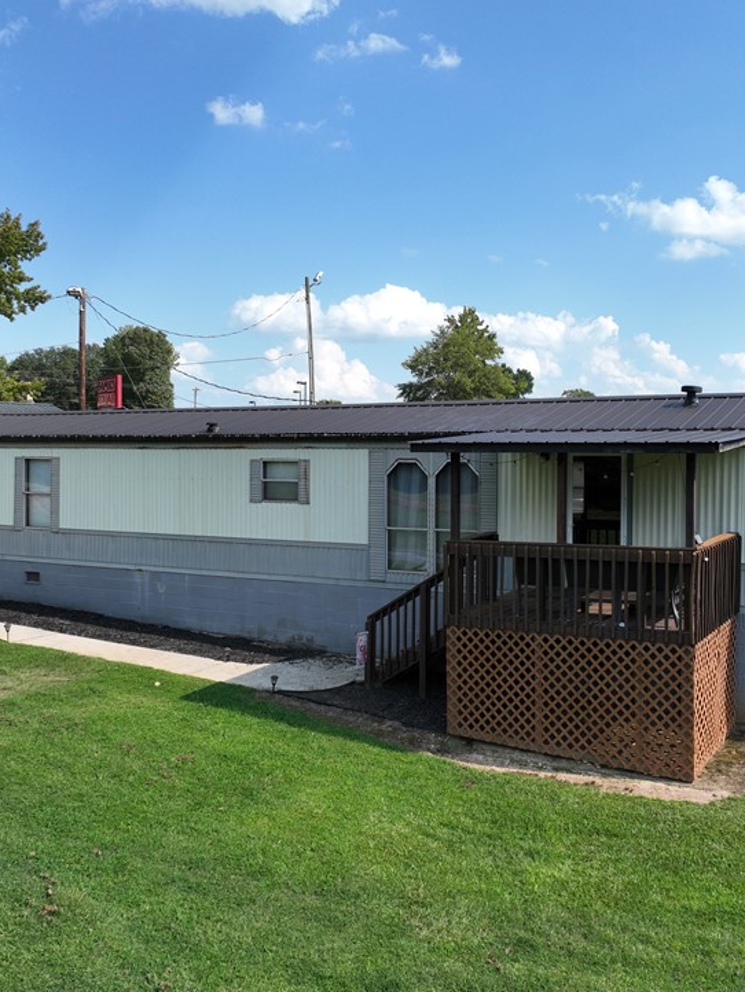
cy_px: 480
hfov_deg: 41.5
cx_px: 463
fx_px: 975
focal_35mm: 34
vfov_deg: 53.9
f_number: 2.8
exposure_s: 1/200
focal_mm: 12.29
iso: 110
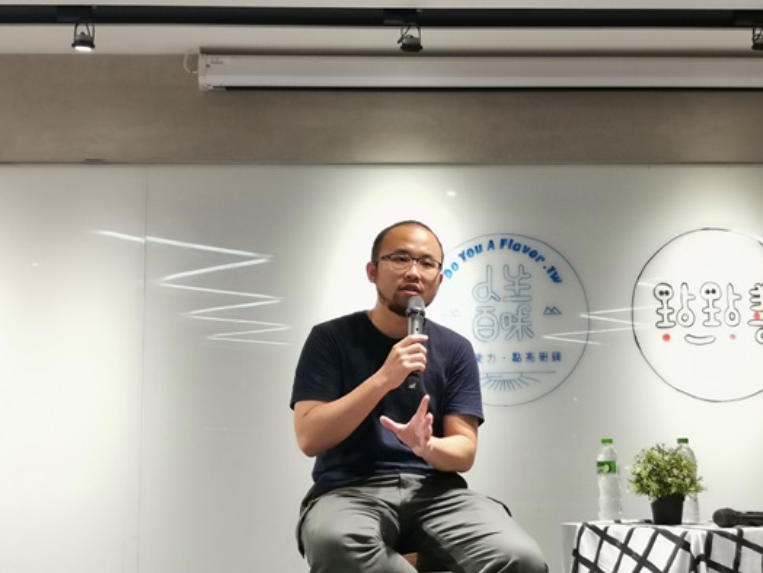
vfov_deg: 28.6
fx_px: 1124
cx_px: 382
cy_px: 286
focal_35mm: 51
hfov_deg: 37.5
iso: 250
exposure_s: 1/60
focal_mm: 4.66
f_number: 1.4
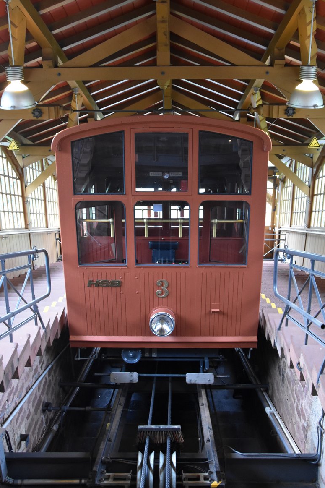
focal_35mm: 33
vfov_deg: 57.9
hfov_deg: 40.5
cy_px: 245
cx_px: 162
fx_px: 440
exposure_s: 1/60
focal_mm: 21
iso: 2200
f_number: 4
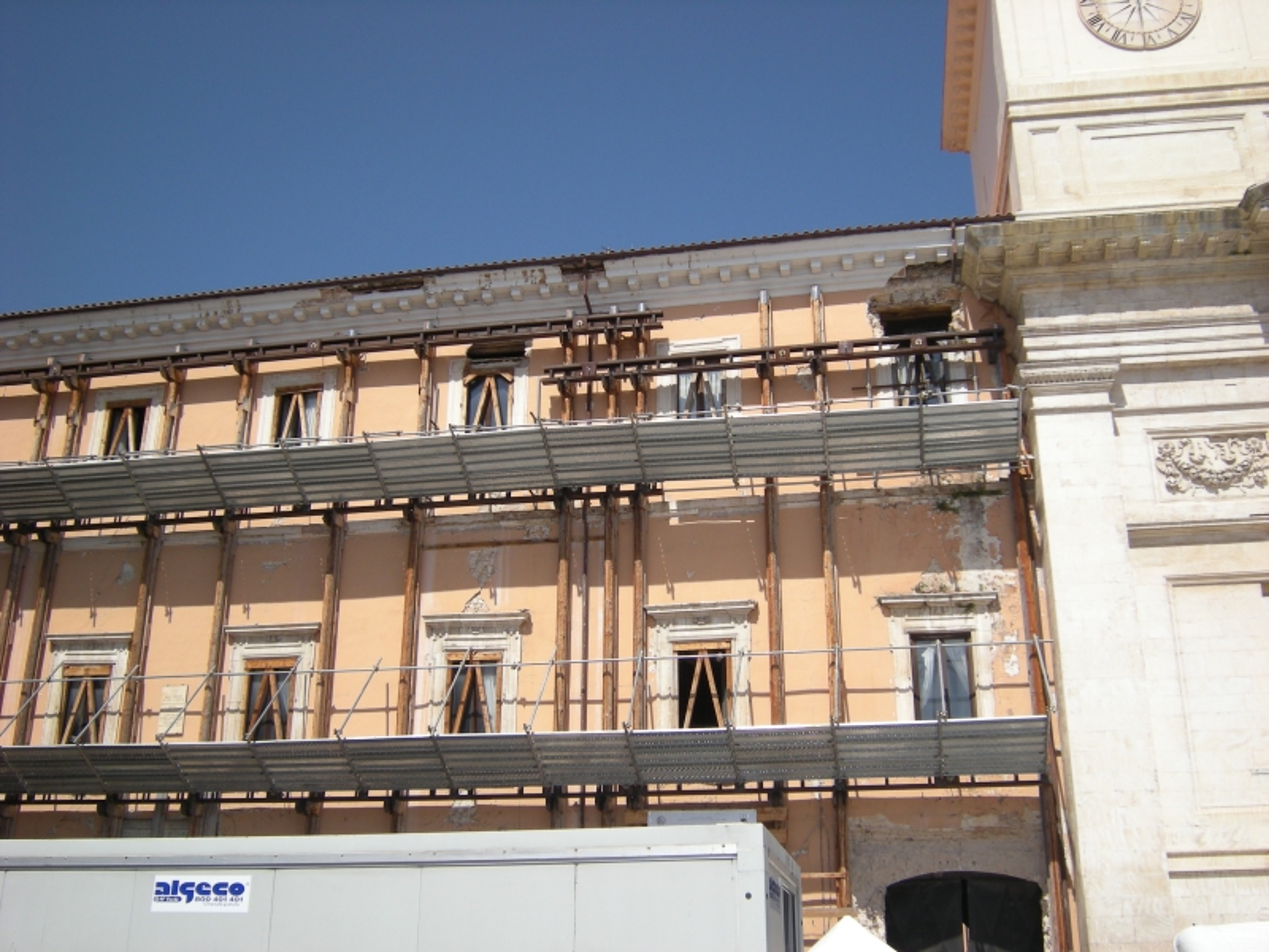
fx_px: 1393
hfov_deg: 49.0
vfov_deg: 37.7
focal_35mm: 38
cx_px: 634
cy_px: 476
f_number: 6.4
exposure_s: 1/260
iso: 64
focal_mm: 6.3
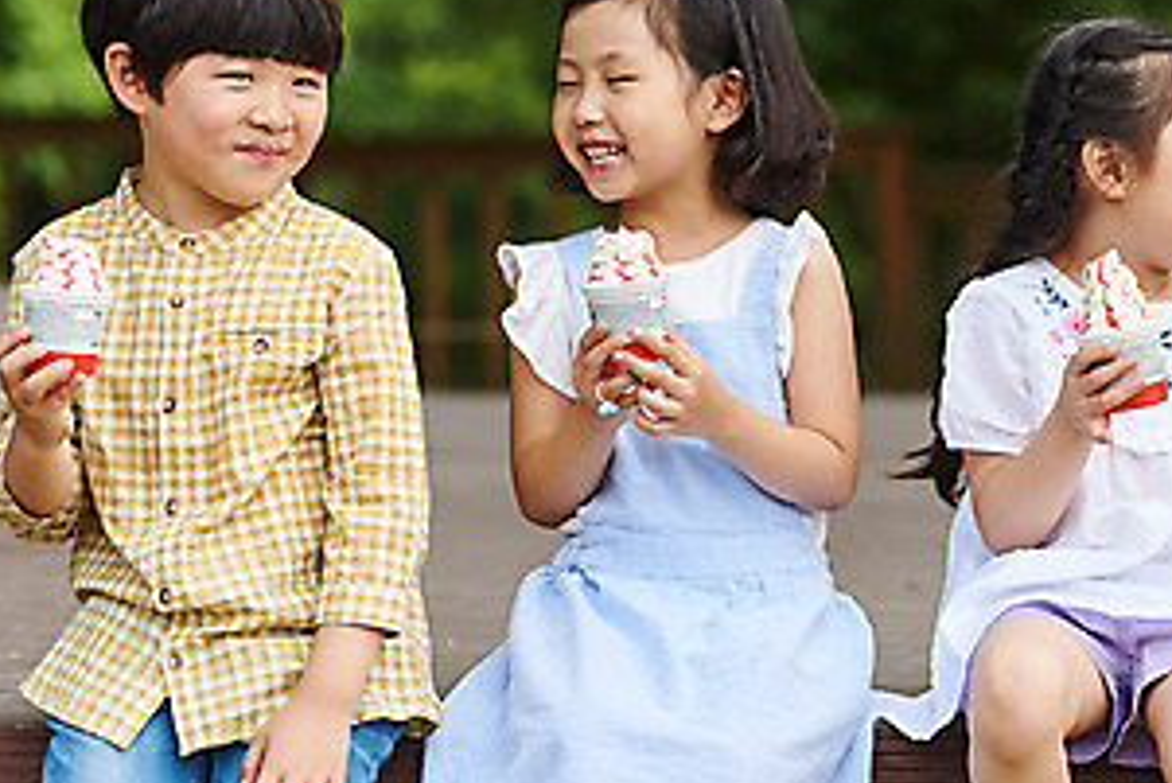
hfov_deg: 12.1
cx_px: 901
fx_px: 5504
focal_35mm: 169
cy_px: 160
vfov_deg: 8.1
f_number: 2.5
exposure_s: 1/1600
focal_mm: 85
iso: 250
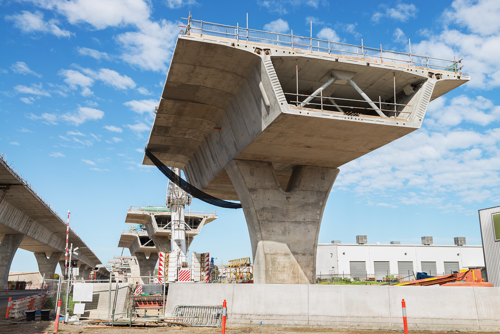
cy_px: 167
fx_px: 500
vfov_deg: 36.9
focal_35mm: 36
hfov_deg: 53.1
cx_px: 250
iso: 200
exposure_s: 1/200
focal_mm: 36
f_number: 9
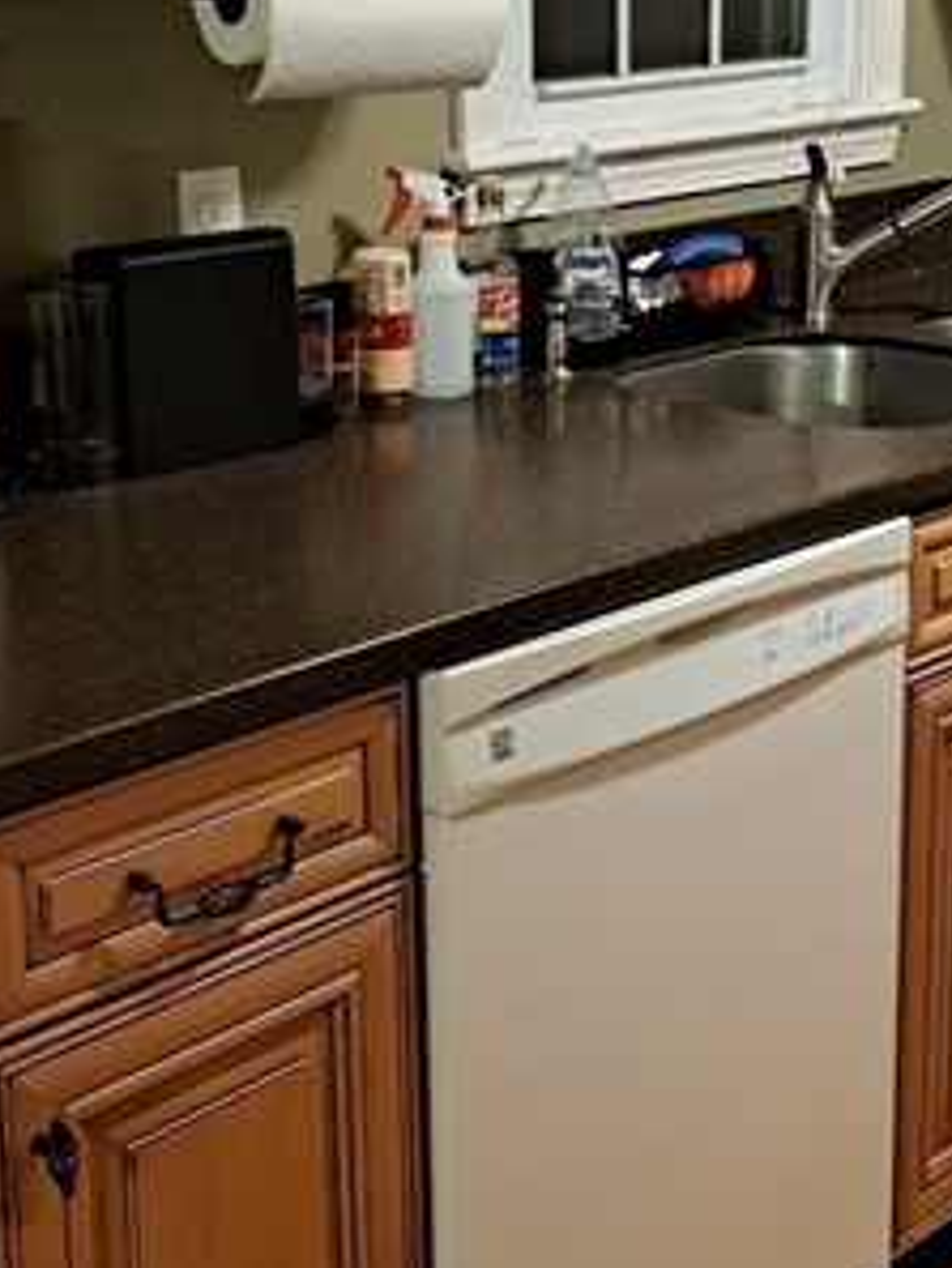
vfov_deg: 30.9
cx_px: 572
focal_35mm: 62
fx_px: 2272
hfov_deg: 23.6
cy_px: 406
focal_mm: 5.23
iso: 500
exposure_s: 1/30
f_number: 1.8
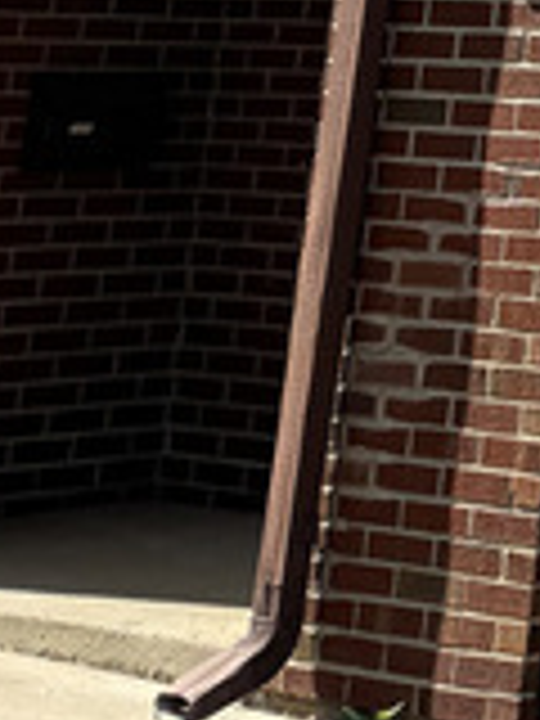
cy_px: -1305
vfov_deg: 9.8
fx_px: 3370
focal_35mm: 162
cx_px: 1395
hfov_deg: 8.3
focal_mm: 6.76
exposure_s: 1/3279
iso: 100
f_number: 1.78
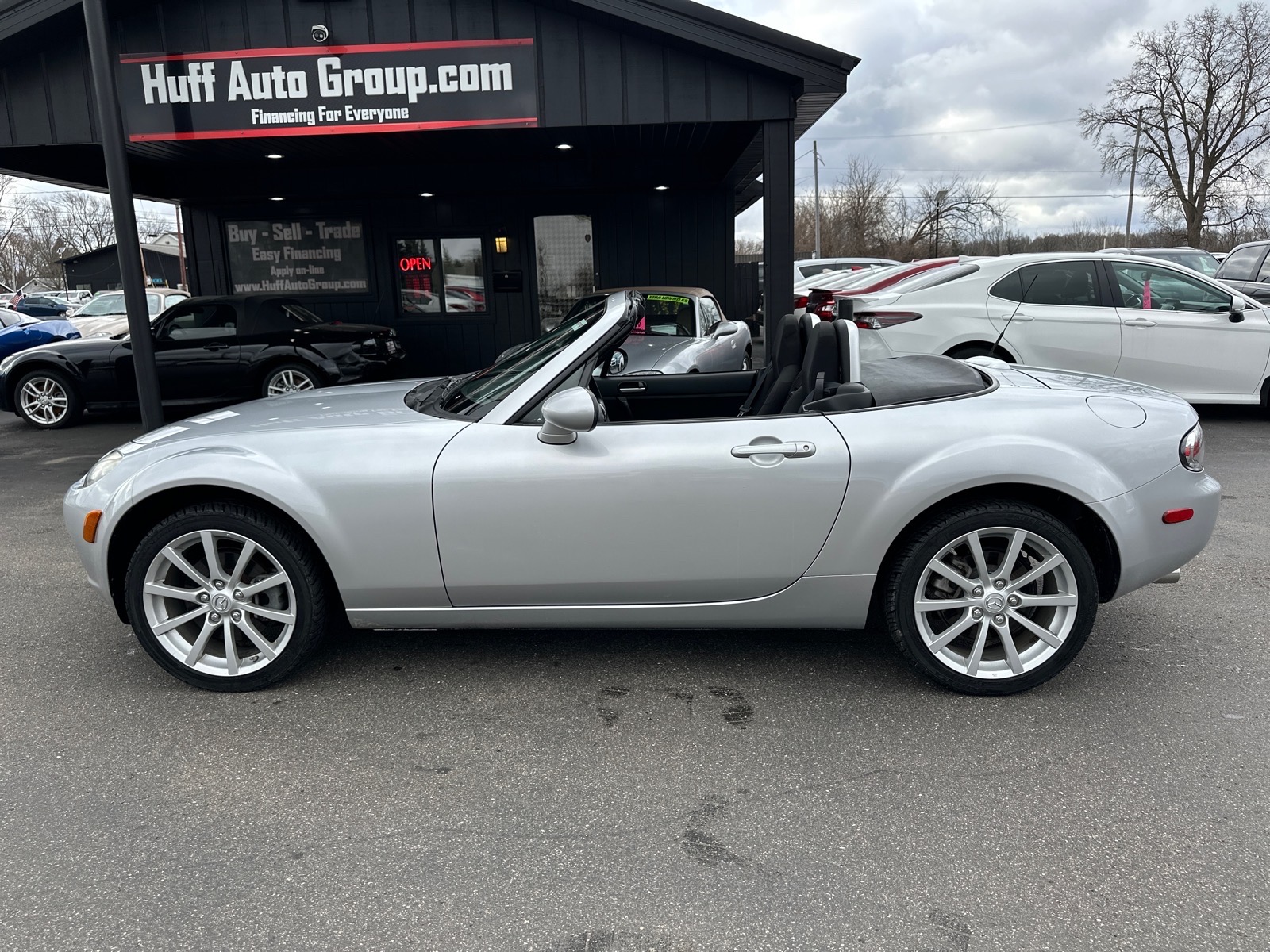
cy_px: 476
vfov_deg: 56.8
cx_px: 635
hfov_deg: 71.6
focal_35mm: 24
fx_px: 881
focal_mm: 6.86
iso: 80
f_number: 1.78
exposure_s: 1/1072
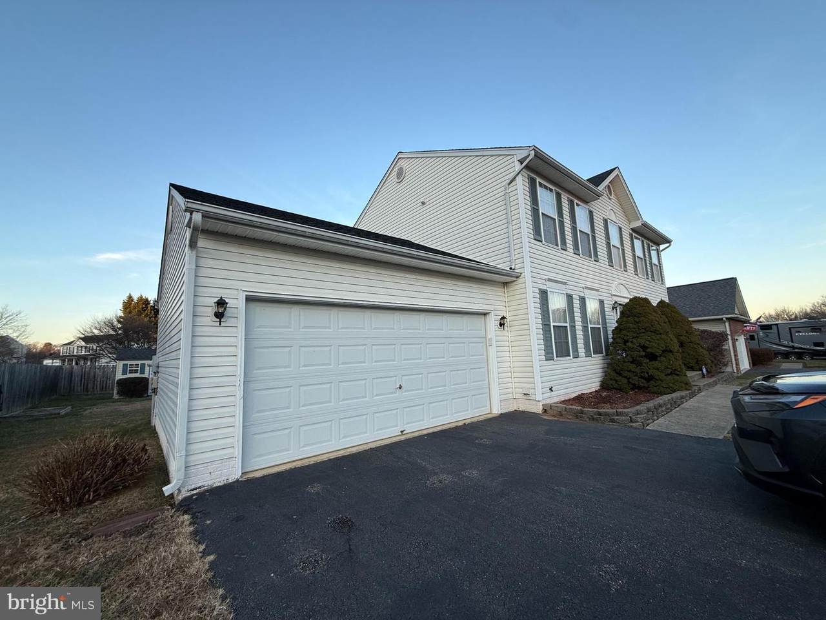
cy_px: 310
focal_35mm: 14
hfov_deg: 102.1
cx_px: 413
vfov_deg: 85.7
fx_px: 334
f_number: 2.2
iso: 50
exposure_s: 1/312
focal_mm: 2.22
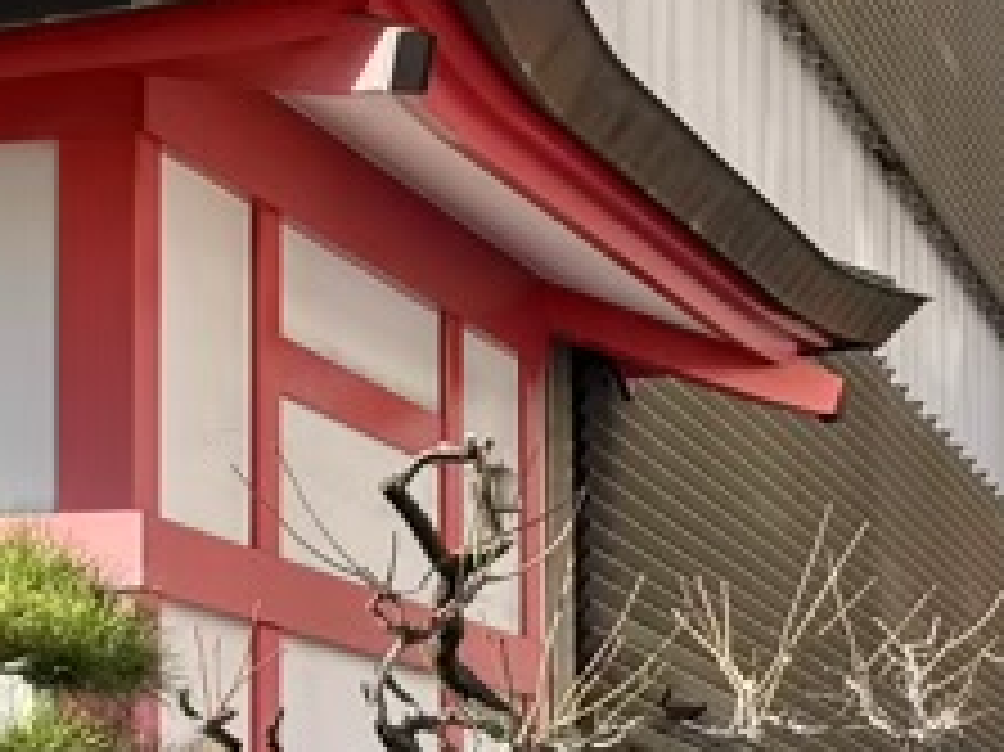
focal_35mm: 163
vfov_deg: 9.1
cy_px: 646
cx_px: -527
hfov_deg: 11.6
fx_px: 4725
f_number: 1.6
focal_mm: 5.96
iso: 32
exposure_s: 1/1295
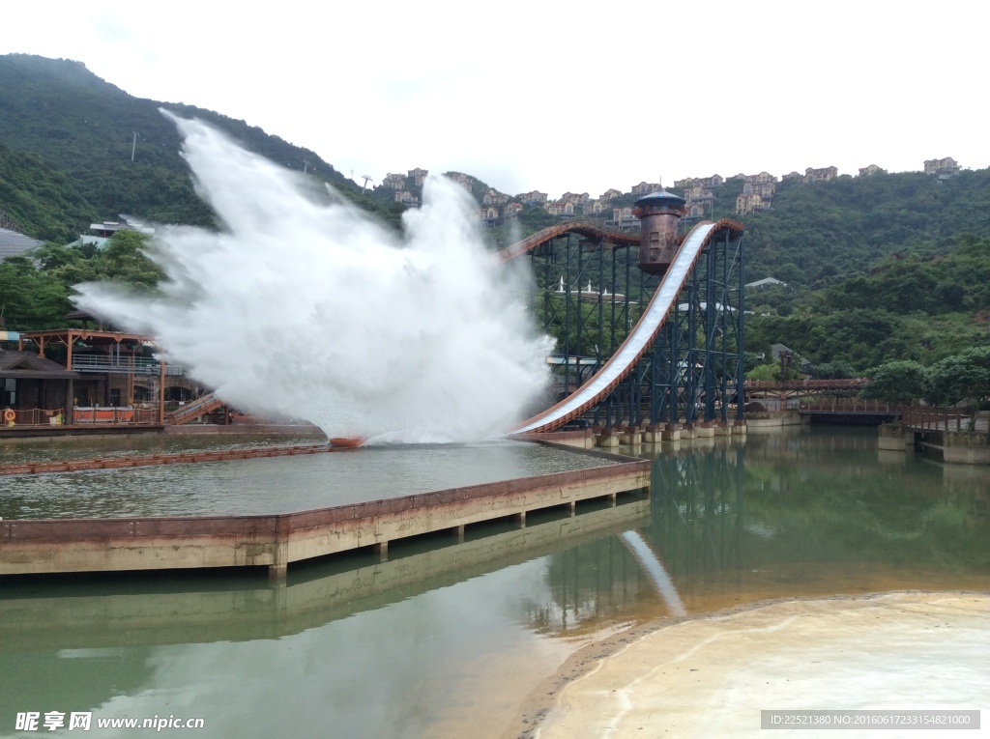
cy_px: 370
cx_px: 495
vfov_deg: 42.8
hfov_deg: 55.4
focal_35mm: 33
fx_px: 942
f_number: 2.4
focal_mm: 3.3
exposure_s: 1/417
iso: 32
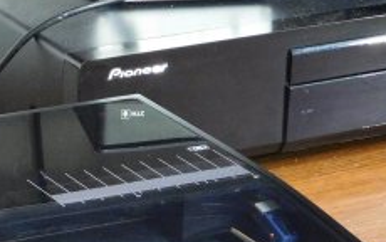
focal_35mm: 196
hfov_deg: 10.6
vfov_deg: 6.6
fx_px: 2063
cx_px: 20
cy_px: 316
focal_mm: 12.6
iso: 800
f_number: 4.3
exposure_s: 1/8
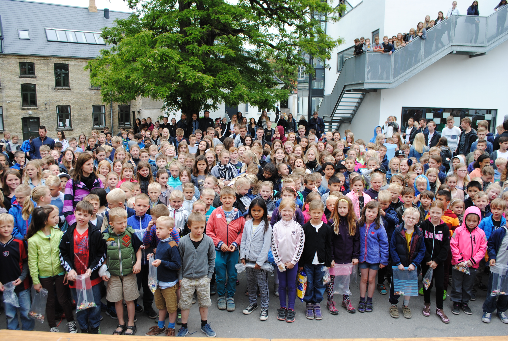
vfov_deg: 48.1
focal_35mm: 27
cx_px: 254
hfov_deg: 67.3
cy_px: 170
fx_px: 382
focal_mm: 18
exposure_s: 1/125
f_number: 5.6
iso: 140
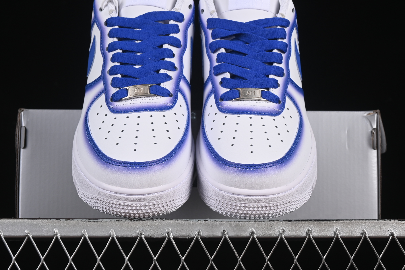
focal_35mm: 94
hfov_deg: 21.7
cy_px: 114
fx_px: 1057
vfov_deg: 14.5
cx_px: 201
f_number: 8
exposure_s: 1/80
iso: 160
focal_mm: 50
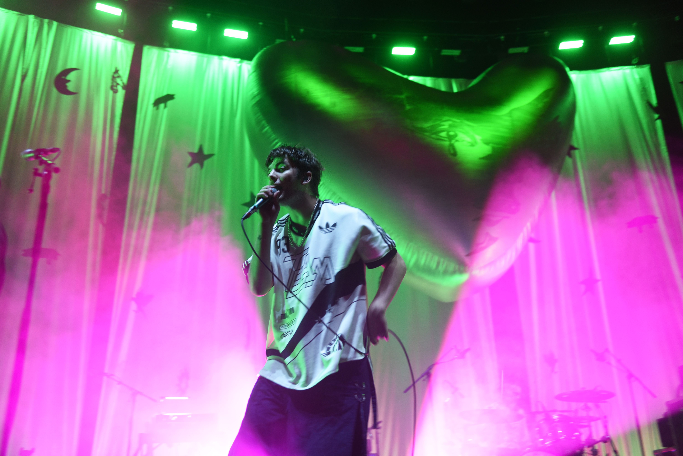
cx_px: 342
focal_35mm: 38
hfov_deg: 50.7
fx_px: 721
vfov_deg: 35.1
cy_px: 228
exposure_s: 1/60
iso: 800
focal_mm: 38
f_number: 2.8
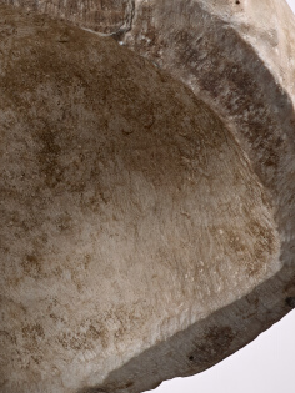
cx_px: -212
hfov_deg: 5.5
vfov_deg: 7.4
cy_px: 43
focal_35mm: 267
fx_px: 3036
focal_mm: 80
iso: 100
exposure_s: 1/125
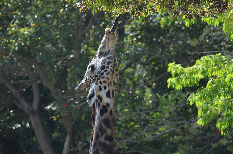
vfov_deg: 4.6
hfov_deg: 6.9
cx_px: 116
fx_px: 1938
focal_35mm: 300
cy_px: 77
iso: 500
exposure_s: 1/1000
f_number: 4.8
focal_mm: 200
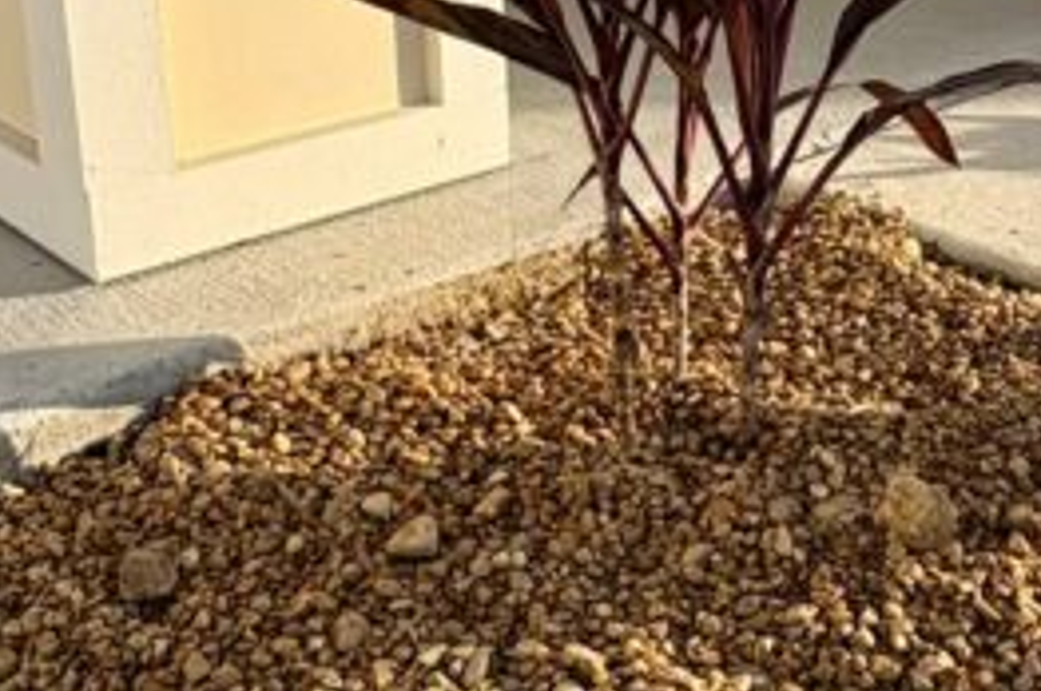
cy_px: 12
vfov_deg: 22.8
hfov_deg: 34.8
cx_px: 683
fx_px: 1646
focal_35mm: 57
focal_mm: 2.22
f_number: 2.2
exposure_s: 1/1256
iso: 40
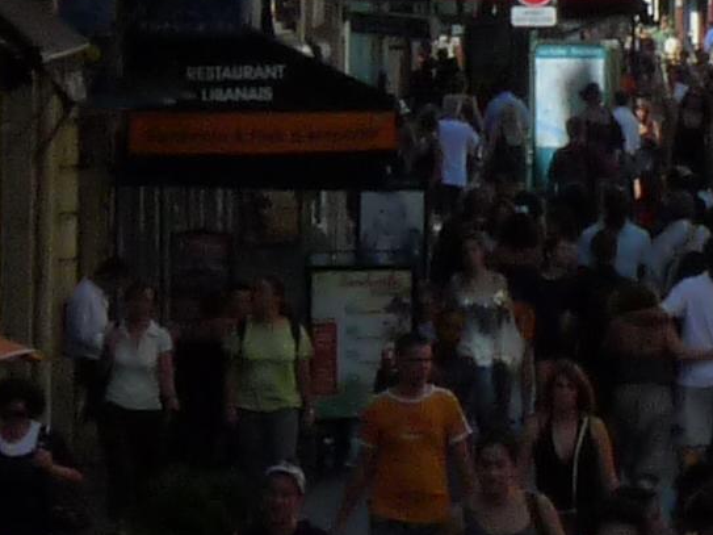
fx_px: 13015
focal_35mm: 632
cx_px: 851
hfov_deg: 3.1
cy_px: -1059
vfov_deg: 2.3
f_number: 8
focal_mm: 16.7
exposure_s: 1/400
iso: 160
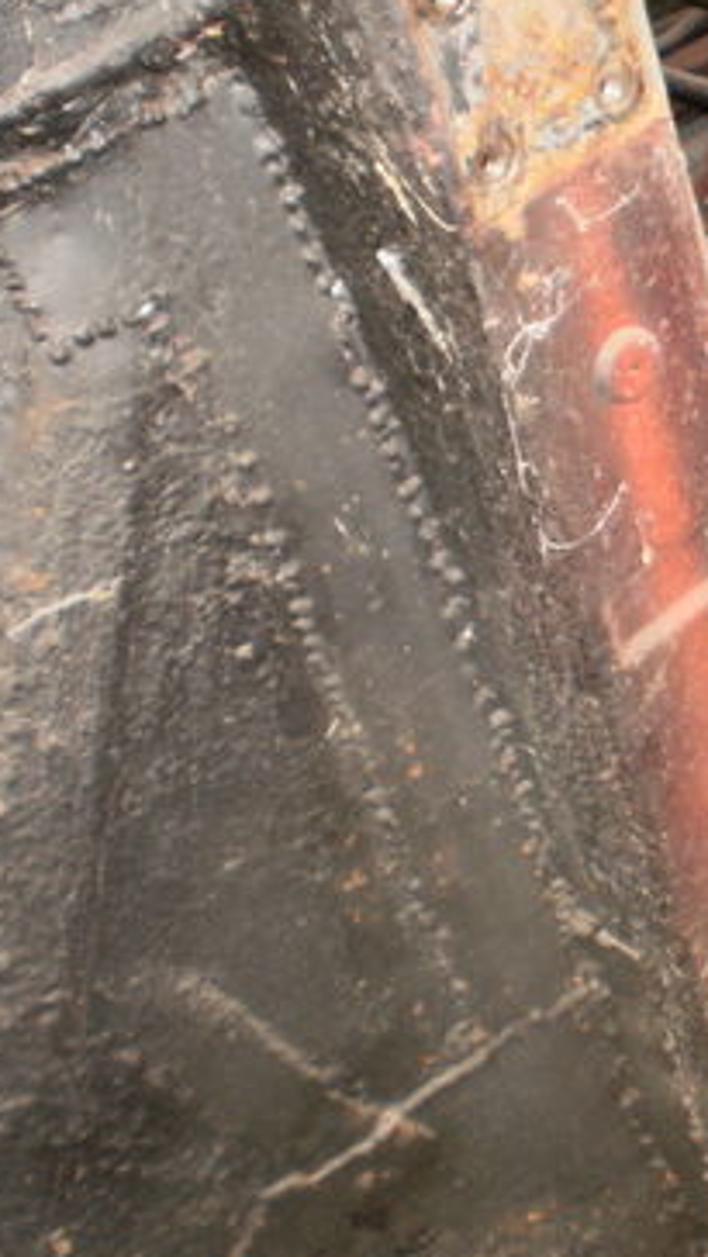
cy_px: 646
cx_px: 915
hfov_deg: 16.5
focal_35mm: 69
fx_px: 2301
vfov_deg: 30.6
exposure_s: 1/30
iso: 160
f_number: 3.1
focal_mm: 6.3
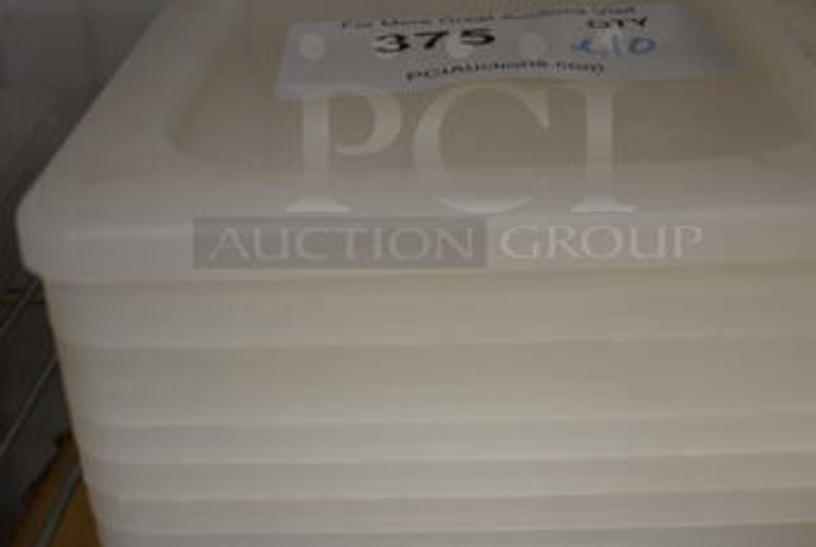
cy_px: 143
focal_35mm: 48
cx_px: 459
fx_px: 1090
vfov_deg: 27.8
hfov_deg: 41.0
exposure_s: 1/125
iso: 1250
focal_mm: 18
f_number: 3.5
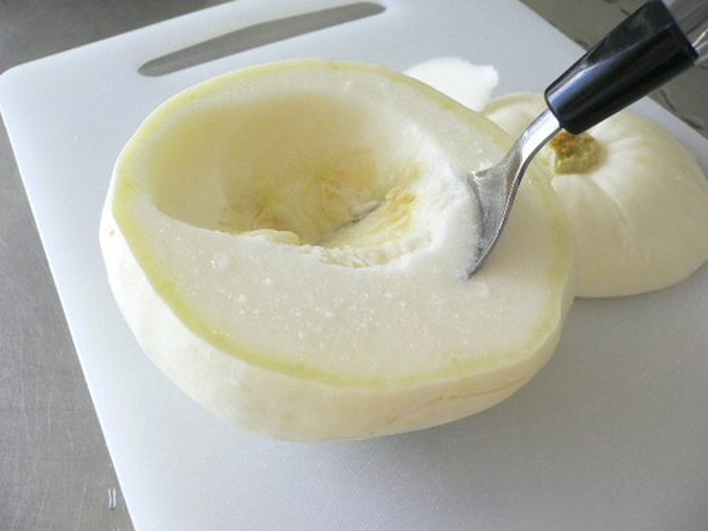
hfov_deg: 52.6
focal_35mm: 35
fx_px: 716
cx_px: 354
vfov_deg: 40.7
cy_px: 266
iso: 100
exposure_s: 1/60
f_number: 2.8
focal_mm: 5.8
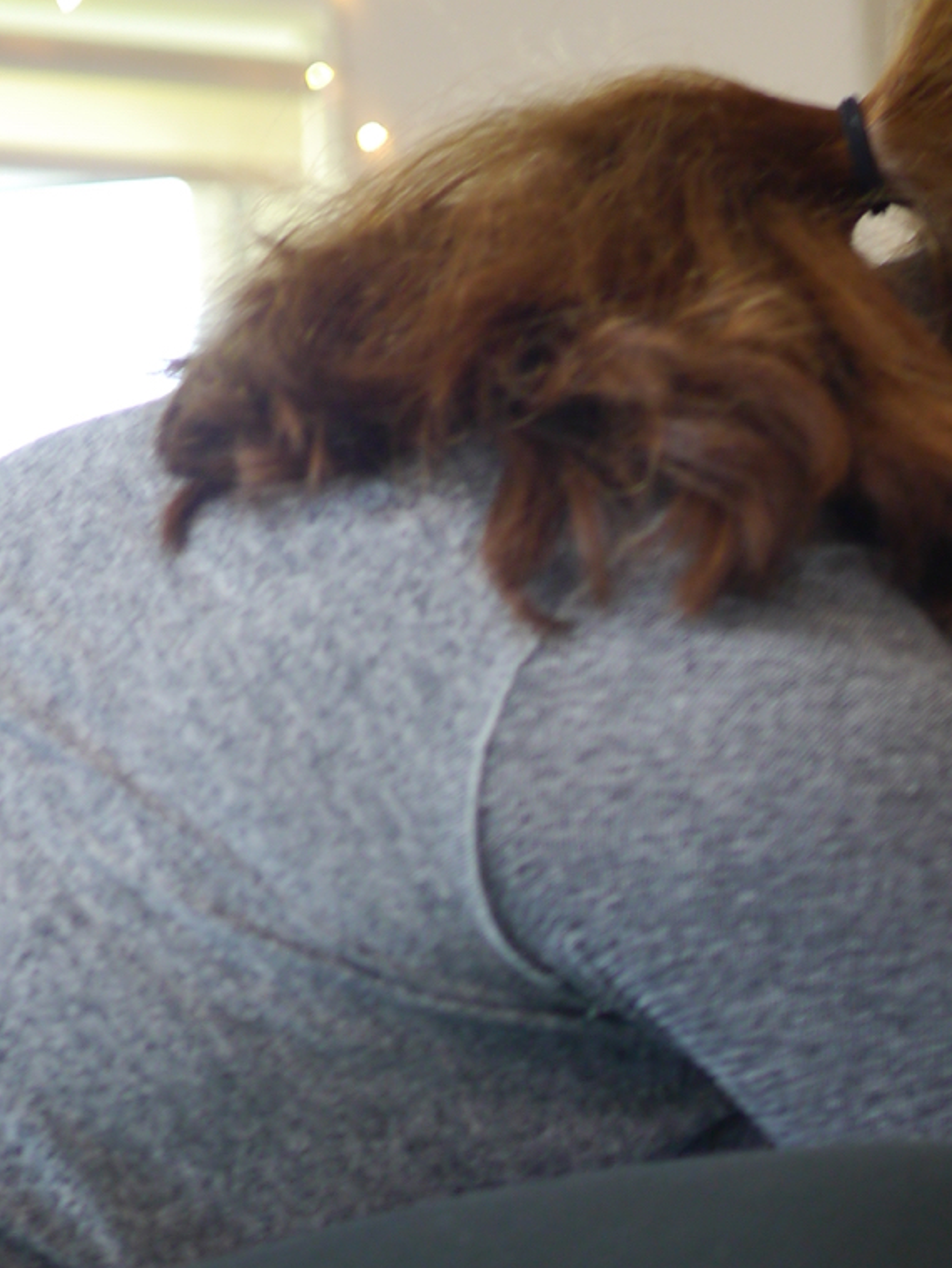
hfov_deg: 13.2
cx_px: 1256
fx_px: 3957
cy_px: 1442
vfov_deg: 17.5
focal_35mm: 108
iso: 250
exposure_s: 1/60
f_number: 1.7
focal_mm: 20
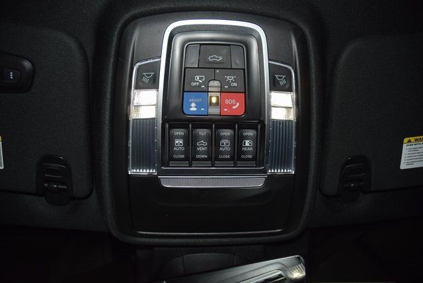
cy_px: 142
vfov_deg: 48.0
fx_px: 317
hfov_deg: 67.4
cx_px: 212
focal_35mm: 27
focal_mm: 18
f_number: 3.5
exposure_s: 1/80
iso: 320
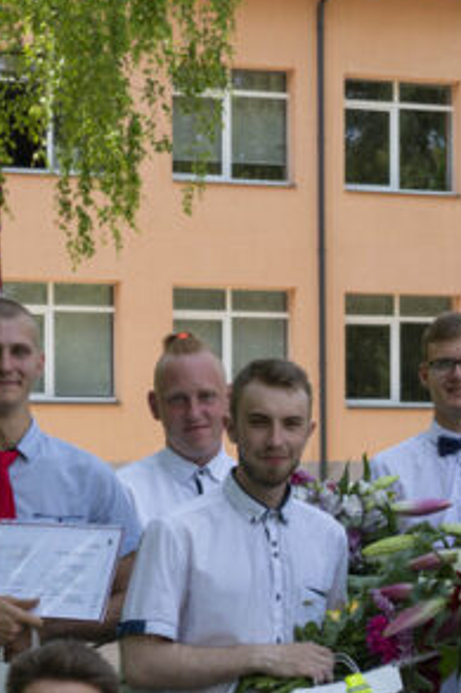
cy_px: 640
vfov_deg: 18.0
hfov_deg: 11.7
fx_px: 2154
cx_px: 664
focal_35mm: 112
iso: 160
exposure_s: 1/250
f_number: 6.3
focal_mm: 32
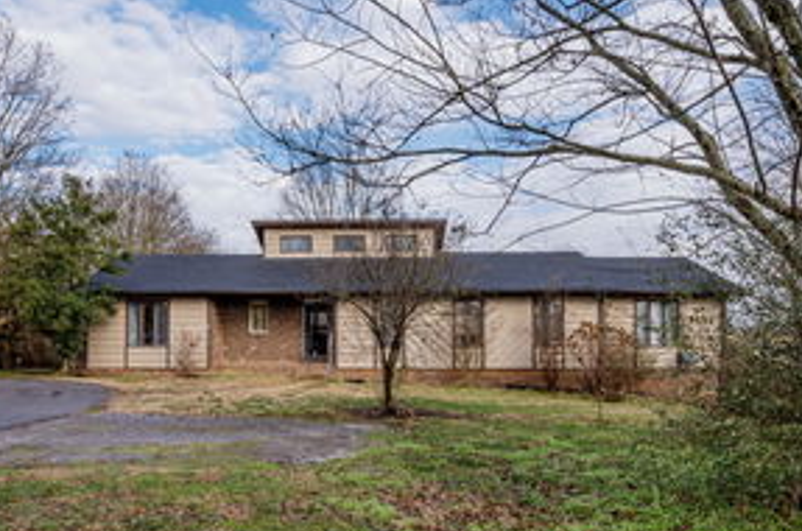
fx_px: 556
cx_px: 369
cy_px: 330
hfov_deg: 71.5
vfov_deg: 50.6
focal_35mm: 25
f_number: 18
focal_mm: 14
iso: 100
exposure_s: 1/20
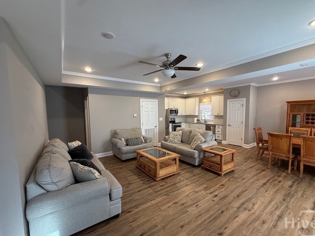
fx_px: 136
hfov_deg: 98.2
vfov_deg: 81.7
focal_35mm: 15
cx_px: 161
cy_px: 123
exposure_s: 1/120
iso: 320
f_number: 2.2
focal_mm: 2.22
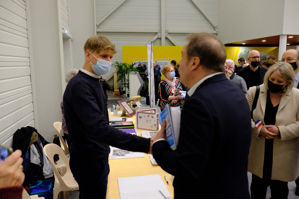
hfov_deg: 63.7
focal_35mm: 29
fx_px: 241
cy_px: 100
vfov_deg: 45.0
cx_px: 150
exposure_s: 1/42
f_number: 4.5
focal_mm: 19
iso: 2000
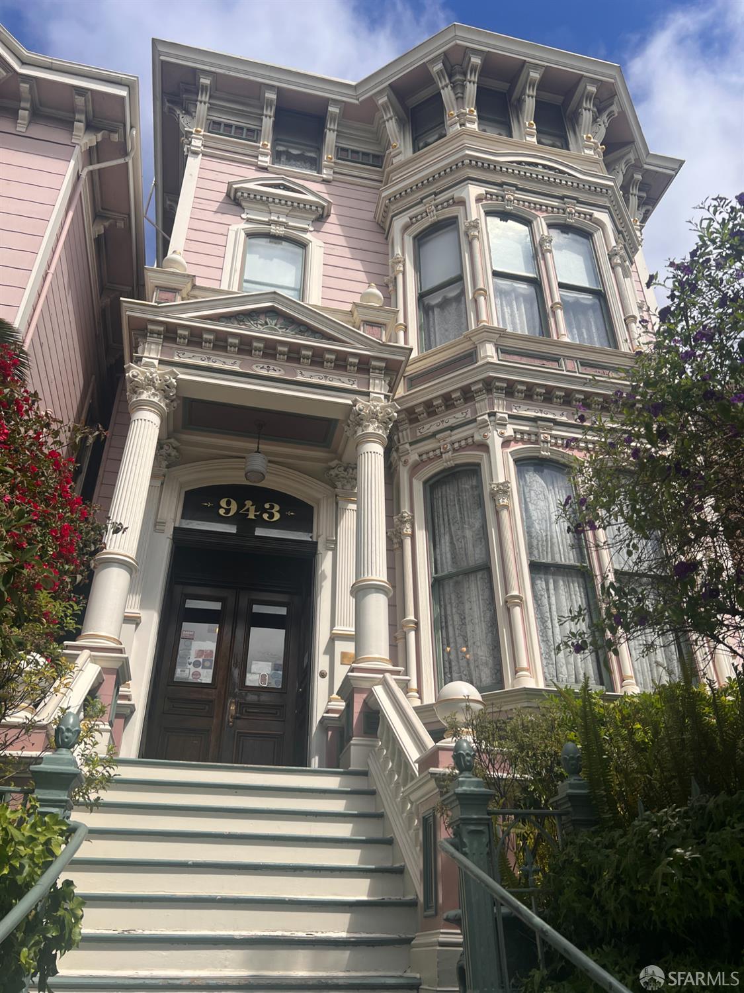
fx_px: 745
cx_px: 372
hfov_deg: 53.1
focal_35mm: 26
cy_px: 496
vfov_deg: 67.3
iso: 50
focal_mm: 5.7
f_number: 1.5
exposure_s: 1/4274
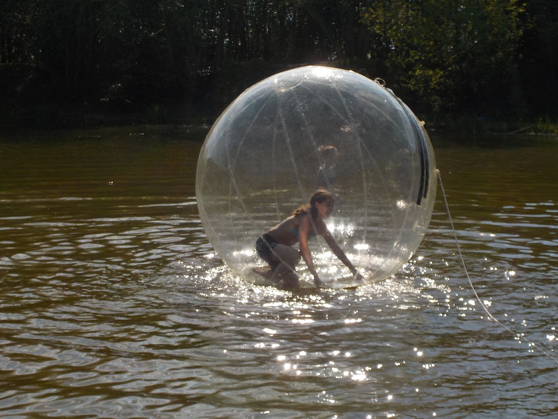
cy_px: 210
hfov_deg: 27.4
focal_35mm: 71
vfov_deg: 20.7
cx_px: 279
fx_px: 1144
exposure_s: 1/1250
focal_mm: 9.7
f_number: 5.3
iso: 125
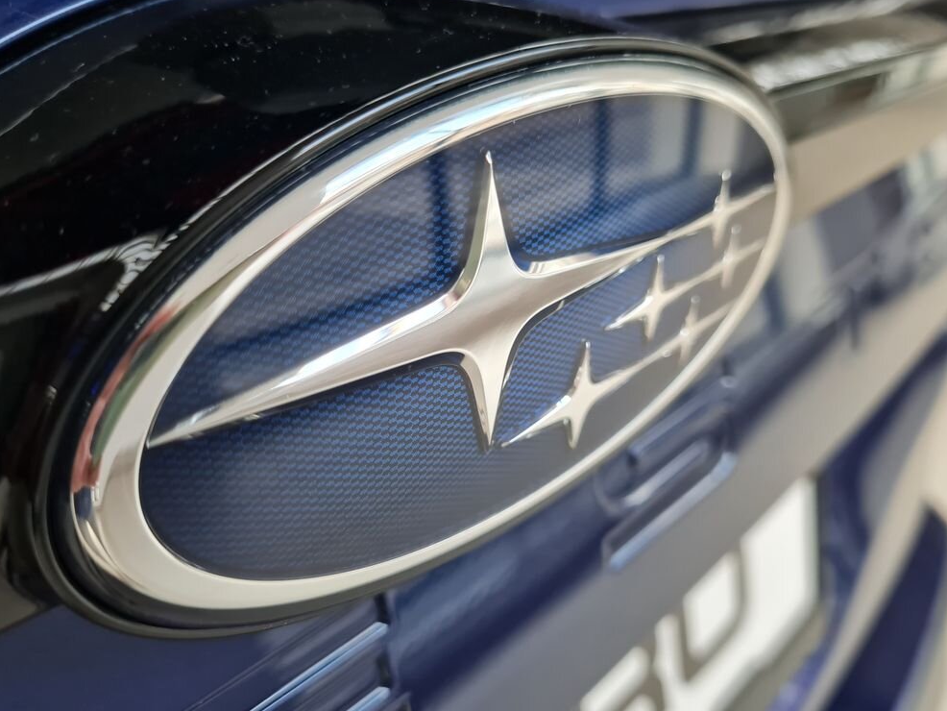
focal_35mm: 27
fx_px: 739
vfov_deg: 51.4
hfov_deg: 65.3
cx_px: 473
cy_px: 357
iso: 160
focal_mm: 5.4
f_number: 1.8
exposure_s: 1/50
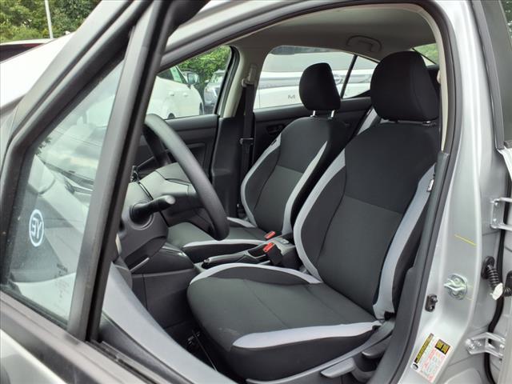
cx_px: 256
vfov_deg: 51.4
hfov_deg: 65.3
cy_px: 192
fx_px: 399
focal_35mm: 27
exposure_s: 1/357
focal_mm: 3.58
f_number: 1.9
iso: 40
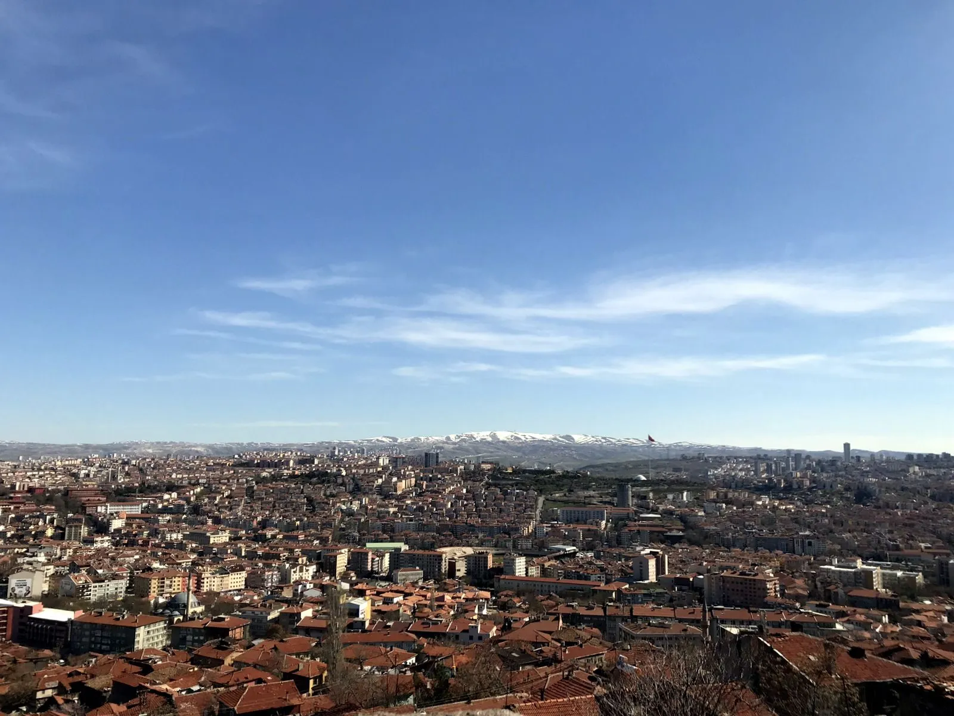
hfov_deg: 63.4
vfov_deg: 49.7
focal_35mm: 28
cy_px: 358
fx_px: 772
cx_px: 477
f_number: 1.8
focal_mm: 3.99
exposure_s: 1/3690
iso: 20
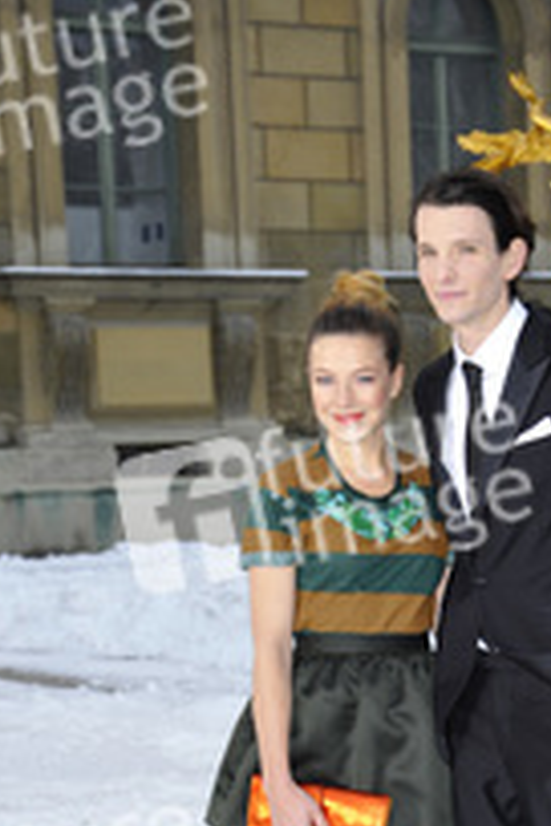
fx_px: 3512
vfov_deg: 13.3
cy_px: 700
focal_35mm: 153
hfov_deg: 8.9
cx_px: 444
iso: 400
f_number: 6.3
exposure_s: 1/200
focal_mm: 78
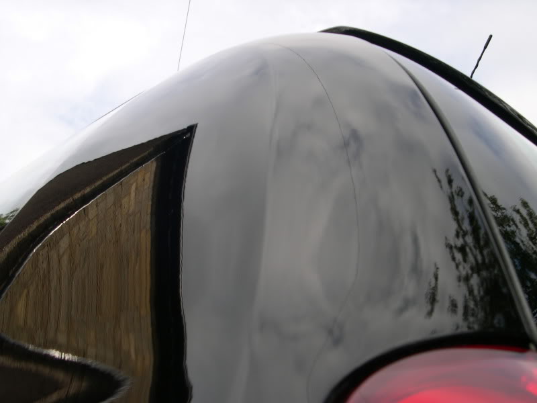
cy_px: 202
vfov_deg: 37.7
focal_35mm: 38
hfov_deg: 49.0
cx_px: 268
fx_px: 589
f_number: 7.6
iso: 100
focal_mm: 8
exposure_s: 1/101
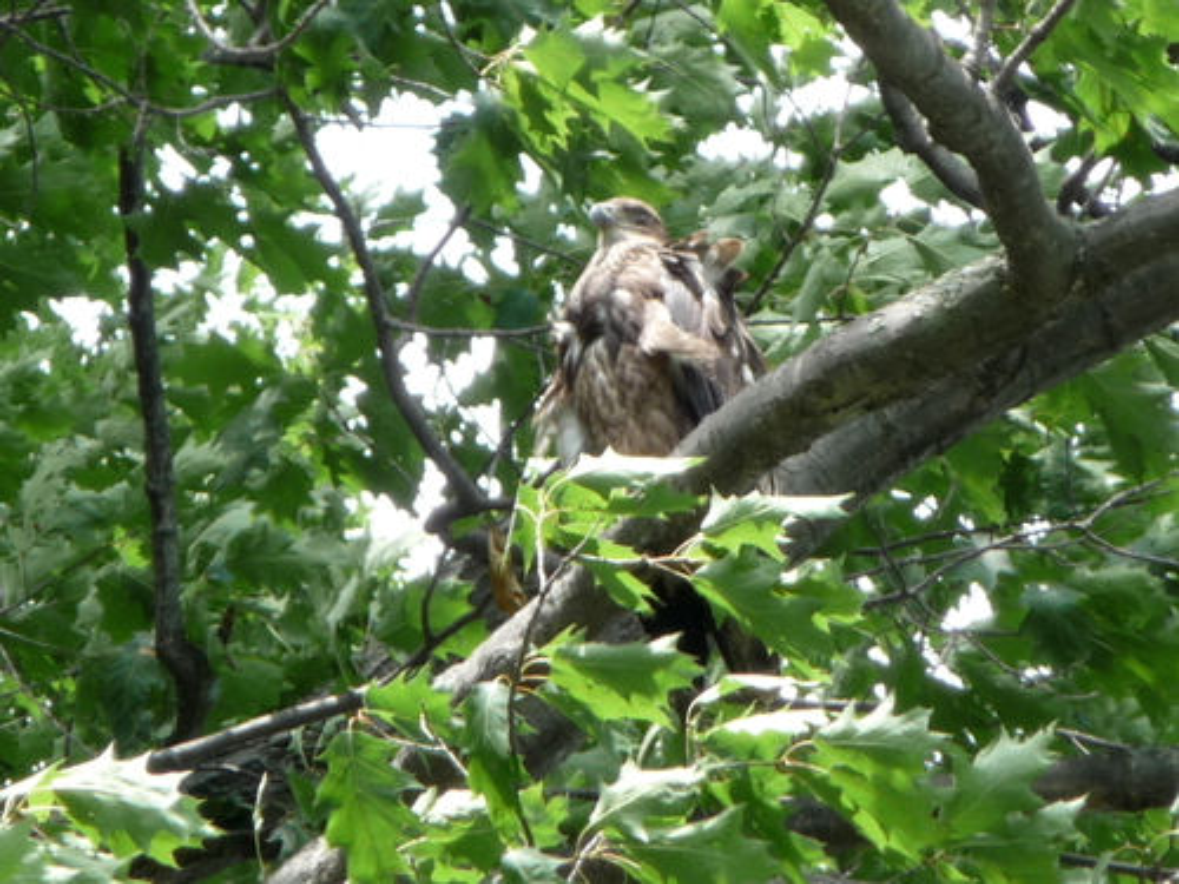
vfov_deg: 5.3
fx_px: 9537
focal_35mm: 280
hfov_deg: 7.1
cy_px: 442
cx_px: 590
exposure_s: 1/60
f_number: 4.9
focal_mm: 47
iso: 100
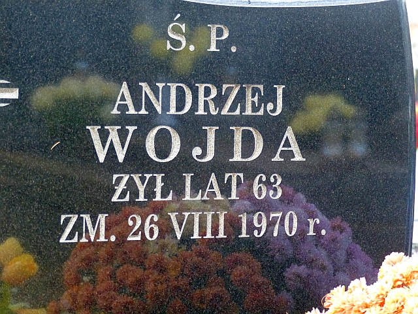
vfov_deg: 10.1
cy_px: 157
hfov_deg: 13.4
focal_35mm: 147
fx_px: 1775
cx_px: 209
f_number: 2.8
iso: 400
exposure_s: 1/60
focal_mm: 26.5
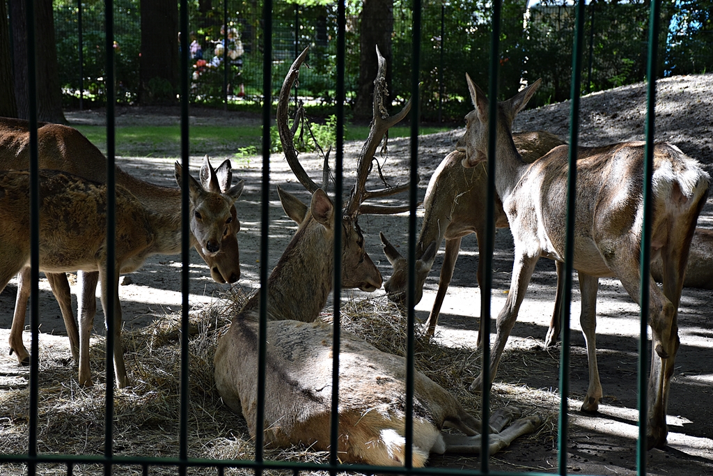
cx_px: 356
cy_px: 238
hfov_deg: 22.6
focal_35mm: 90
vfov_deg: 15.2
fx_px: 1783
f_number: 5
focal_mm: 60
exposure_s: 1/250
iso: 400
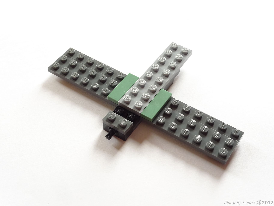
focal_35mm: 52
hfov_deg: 36.8
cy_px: 103
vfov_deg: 28.0
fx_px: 412
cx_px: 137
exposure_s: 1/20
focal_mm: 11.1
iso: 100
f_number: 3.2
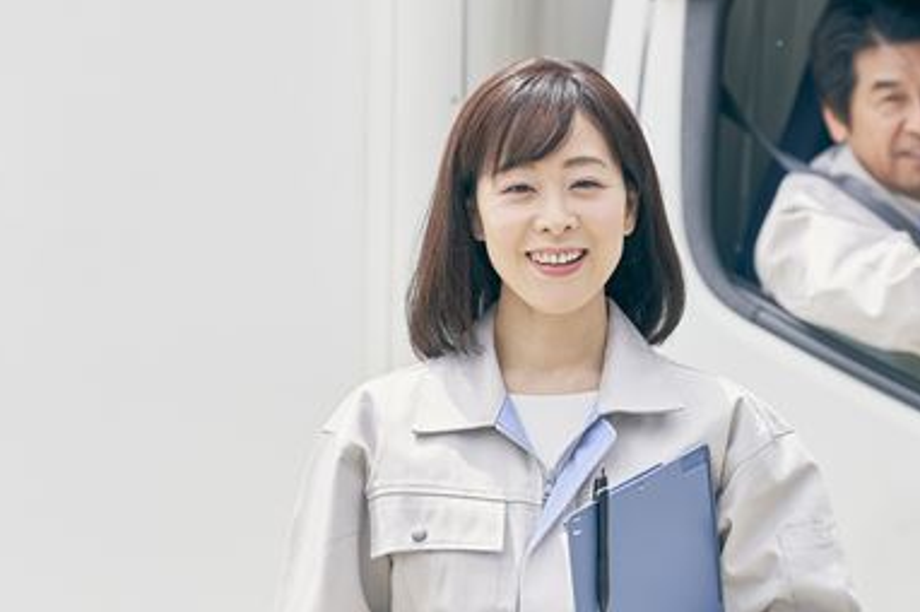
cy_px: 345
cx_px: 718
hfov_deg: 8.2
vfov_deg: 5.5
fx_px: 6409
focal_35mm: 251
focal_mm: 133
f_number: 4.5
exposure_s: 1/500
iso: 100
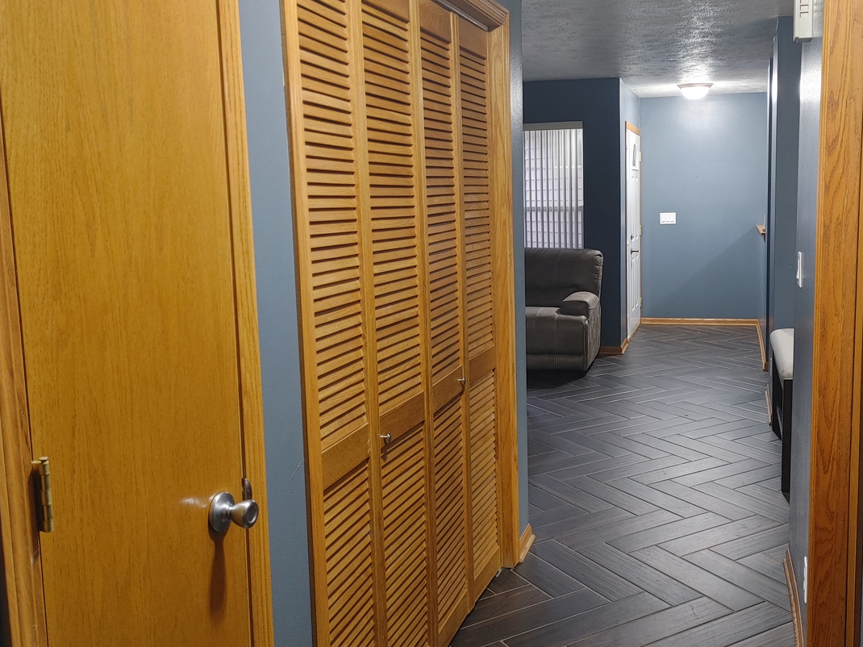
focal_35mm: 35
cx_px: 539
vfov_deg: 40.7
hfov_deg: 52.1
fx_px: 872
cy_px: 306
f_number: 1.8
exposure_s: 1/24
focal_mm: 5.58
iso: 300
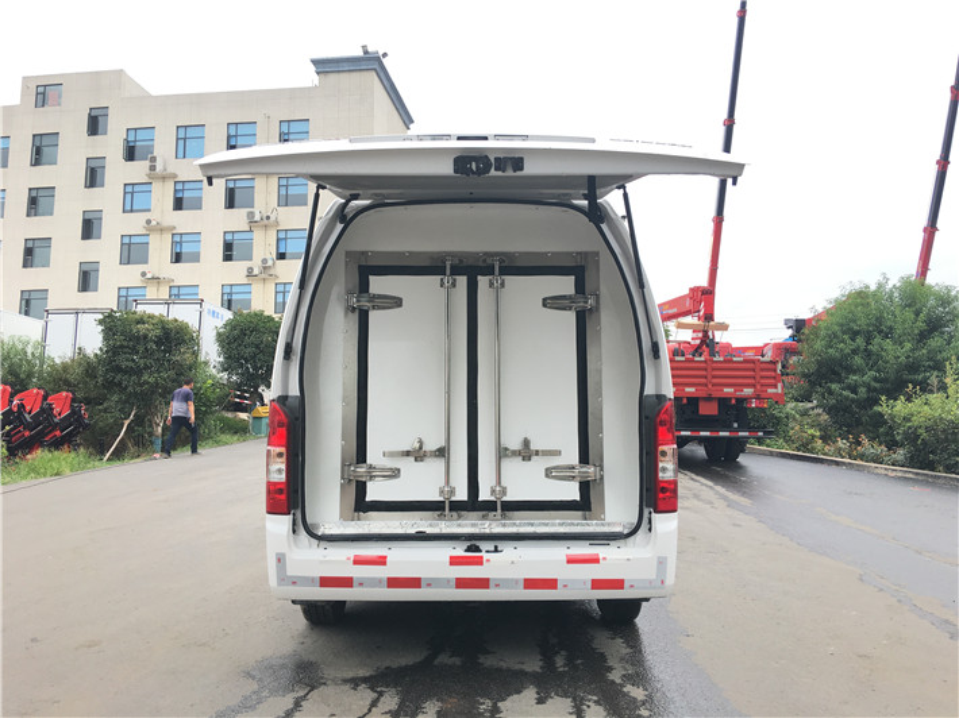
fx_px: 803
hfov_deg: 61.7
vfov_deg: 48.2
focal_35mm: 29
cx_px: 480
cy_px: 359
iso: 25
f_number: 2.2
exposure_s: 1/469
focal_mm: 4.15
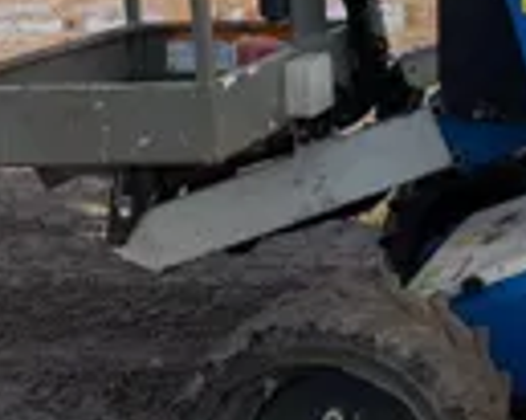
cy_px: 0
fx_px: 1353
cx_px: 799
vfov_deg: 17.2
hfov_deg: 19.2
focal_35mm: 87
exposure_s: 1/2299
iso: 80
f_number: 1.78
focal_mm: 6.76
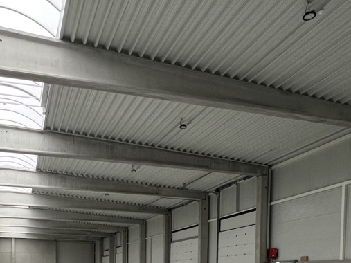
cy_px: 294
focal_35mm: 35
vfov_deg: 34.6
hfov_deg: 51.7
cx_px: 119
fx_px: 355
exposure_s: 1/99
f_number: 1.8
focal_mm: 1.57
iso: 200
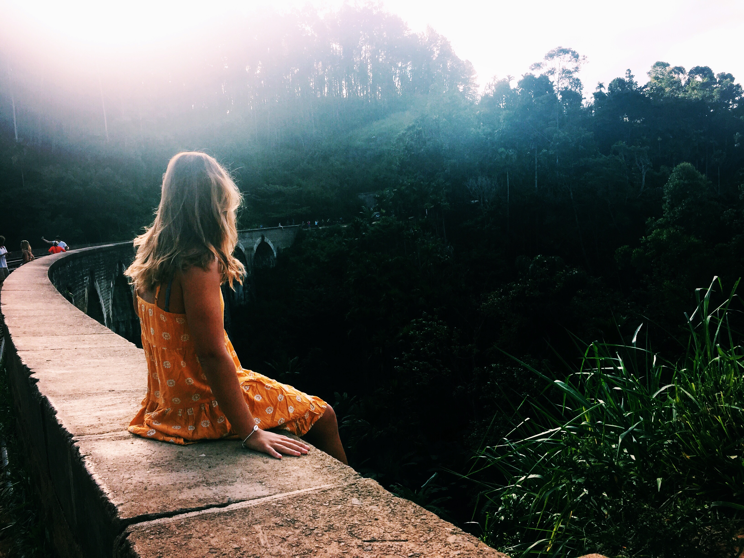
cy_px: 279
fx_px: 623
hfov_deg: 61.7
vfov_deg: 48.2
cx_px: 372
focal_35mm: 29
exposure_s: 1/471
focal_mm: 4.15
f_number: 2.2
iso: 32
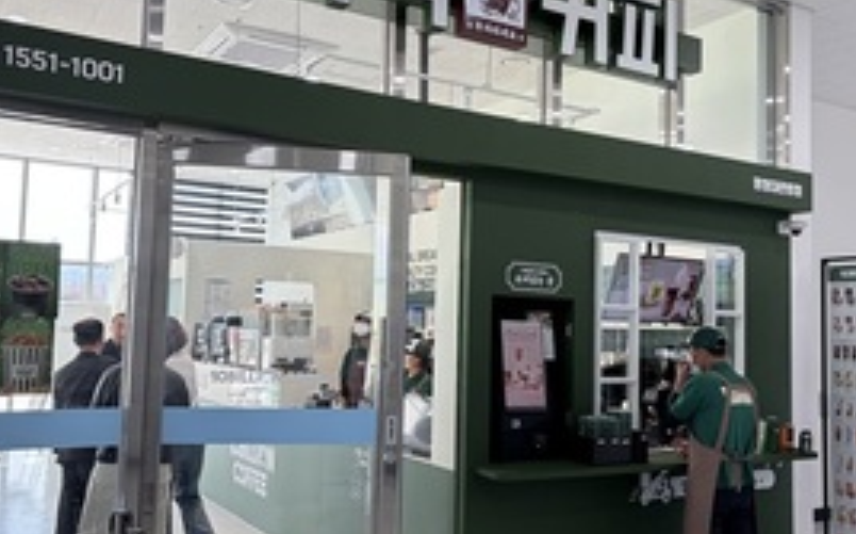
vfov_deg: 35.3
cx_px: 418
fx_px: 839
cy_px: 269
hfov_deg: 54.0
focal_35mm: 36
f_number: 1.6
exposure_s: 1/191
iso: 64
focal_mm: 5.96
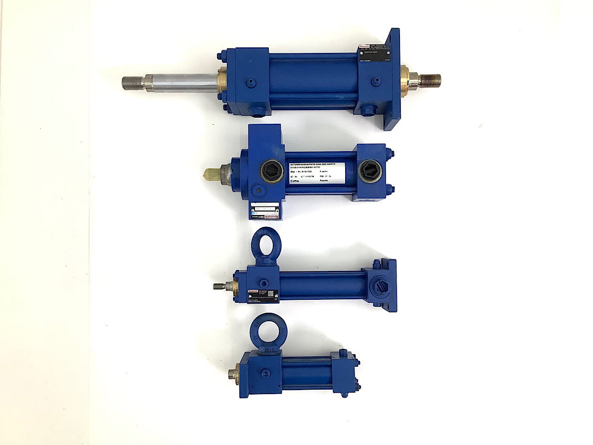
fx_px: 531
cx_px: 296
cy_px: 222
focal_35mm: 31
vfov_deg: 45.4
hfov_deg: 58.3
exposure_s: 1/100
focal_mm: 3.3
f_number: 2.4
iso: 80
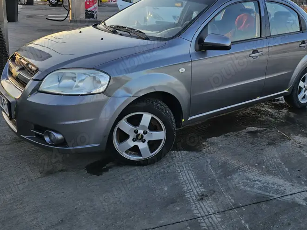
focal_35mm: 35
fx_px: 310
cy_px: 59
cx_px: 203
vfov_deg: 39.7
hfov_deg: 51.7
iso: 10
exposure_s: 1/155
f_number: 1.7
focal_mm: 6.3
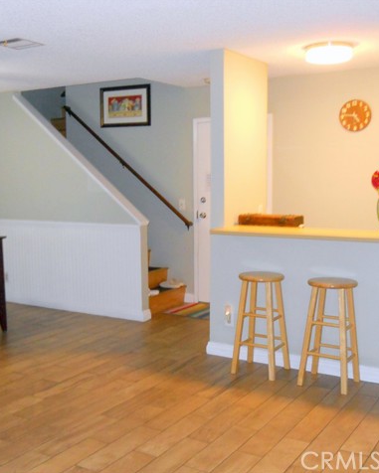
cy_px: 236
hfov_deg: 35.3
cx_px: 119
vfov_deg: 43.8
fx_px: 589
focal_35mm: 42
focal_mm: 5.7
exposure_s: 1/25
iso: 400
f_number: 2.8
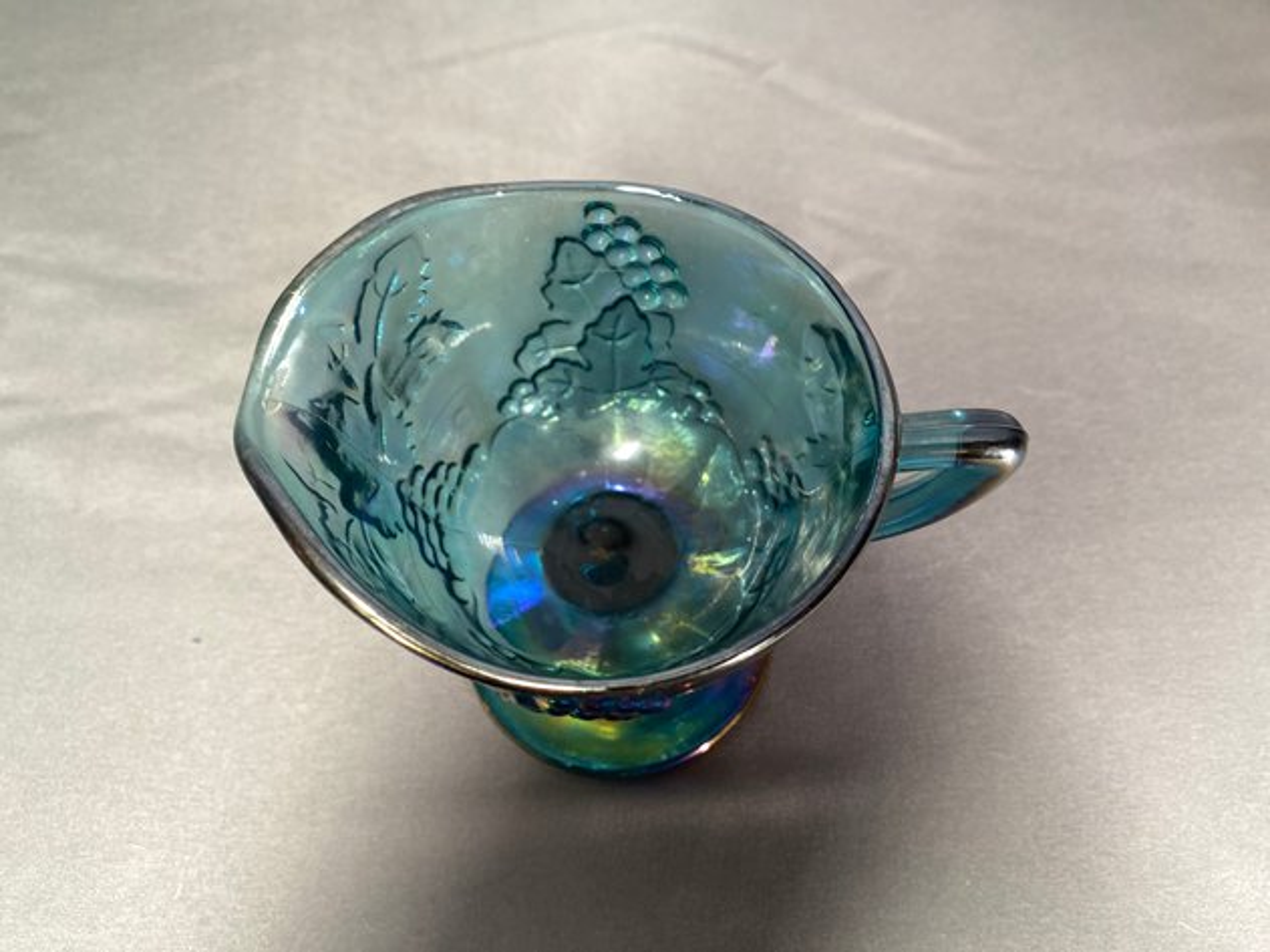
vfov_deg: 53.0
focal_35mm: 26
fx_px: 954
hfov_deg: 67.3
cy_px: 476
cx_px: 635
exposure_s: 1/60
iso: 160
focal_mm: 4.25
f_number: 1.8
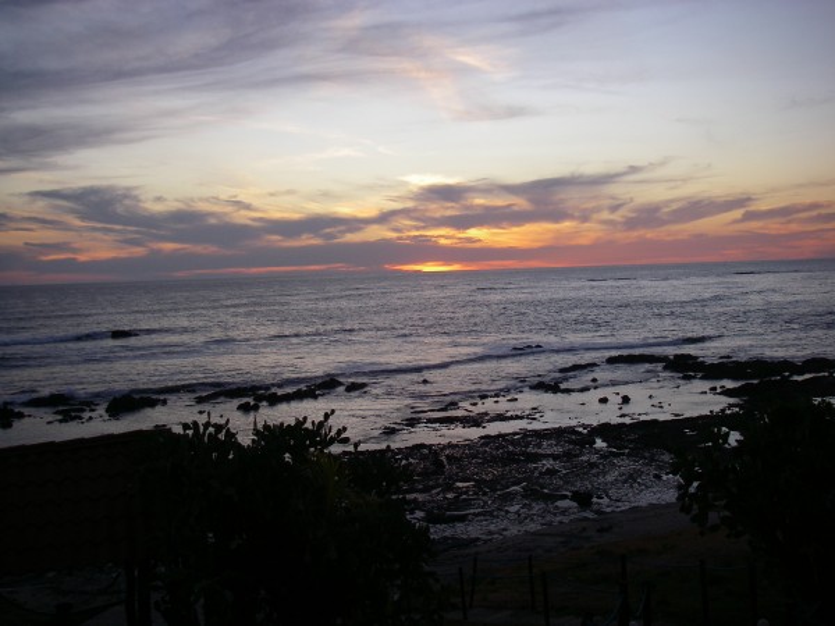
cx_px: 418
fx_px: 917
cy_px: 313
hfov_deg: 49.0
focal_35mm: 38
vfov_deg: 37.7
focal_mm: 6.3
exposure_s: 1/80
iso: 64
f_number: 3.3
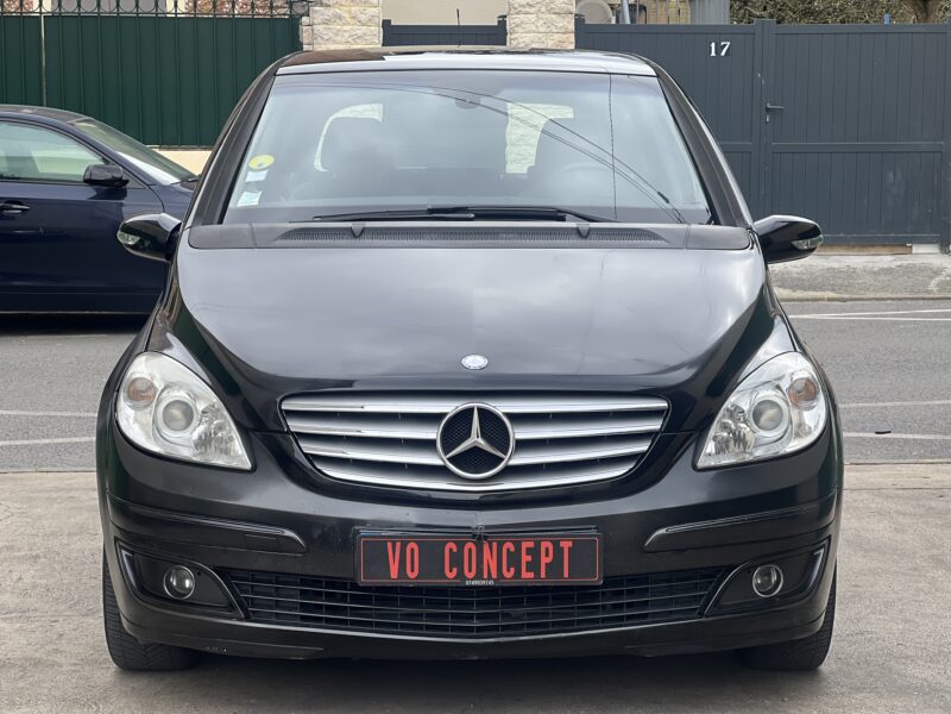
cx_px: 476
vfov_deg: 19.1
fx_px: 2115
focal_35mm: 77
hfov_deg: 25.3
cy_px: 357
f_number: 2.8
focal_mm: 9
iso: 25
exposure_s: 1/176
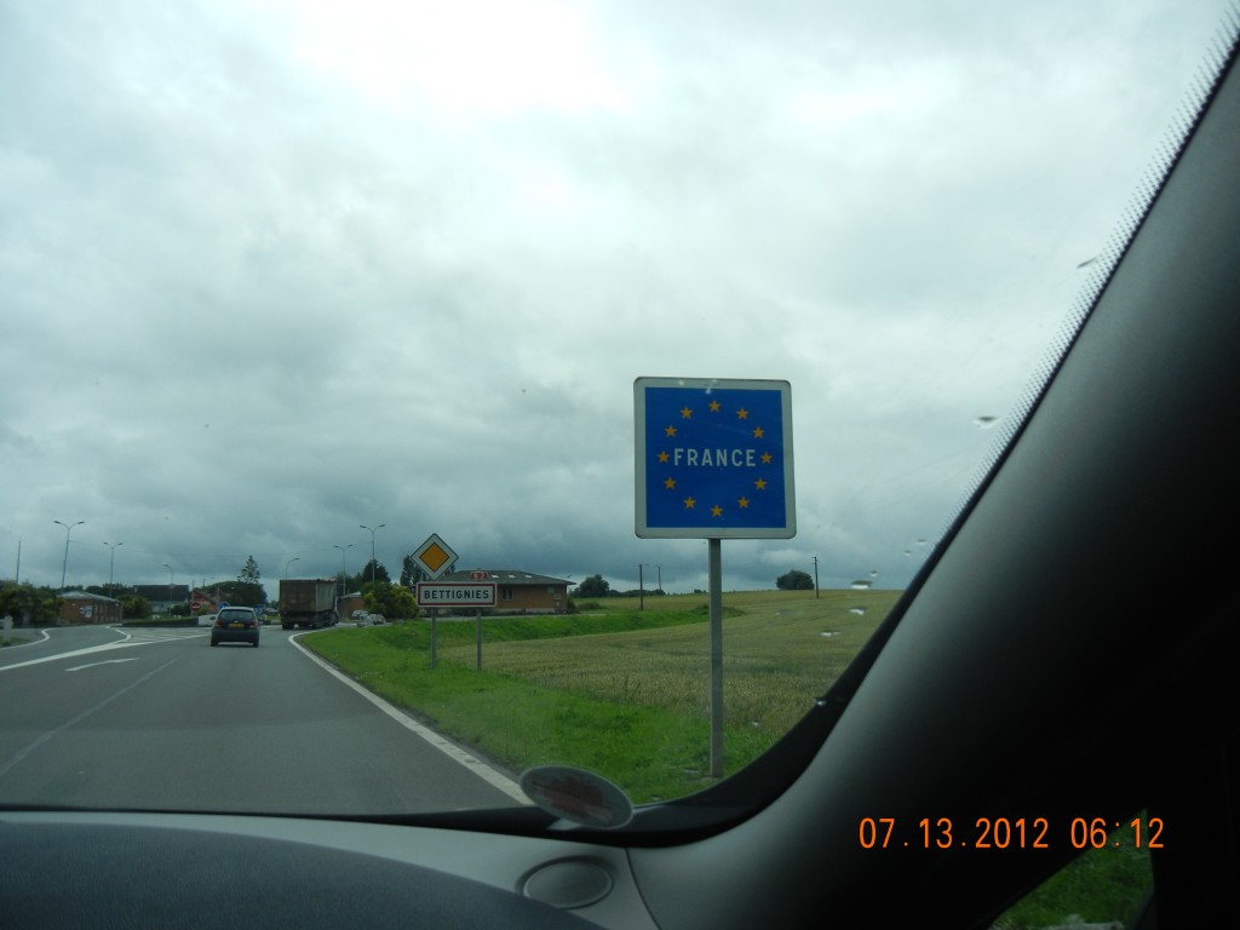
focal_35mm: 30
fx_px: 1075
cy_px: 465
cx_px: 620
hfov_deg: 60.0
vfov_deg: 46.8
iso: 160
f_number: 7
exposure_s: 1/531
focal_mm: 5.4
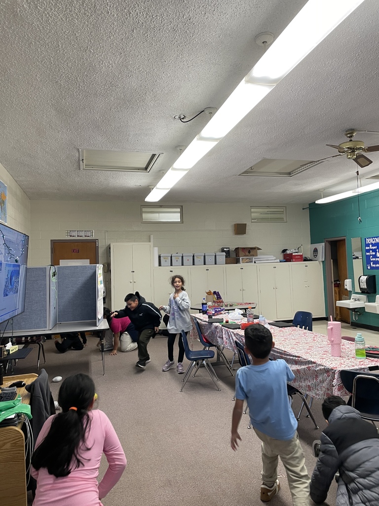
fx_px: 380
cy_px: 253
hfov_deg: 53.1
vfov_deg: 67.3
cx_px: 190
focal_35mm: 26
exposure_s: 1/60
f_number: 1.6
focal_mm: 4.2
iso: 100
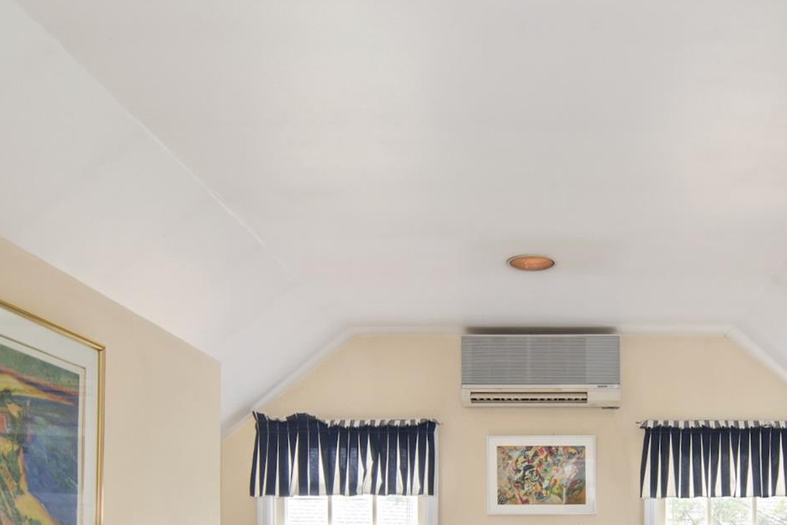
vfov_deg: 33.3
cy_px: 538
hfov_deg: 51.7
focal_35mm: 36
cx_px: 542
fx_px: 789
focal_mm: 11
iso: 640
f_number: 11
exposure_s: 1/30
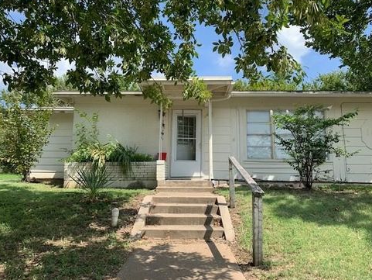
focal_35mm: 27
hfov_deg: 65.3
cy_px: 137
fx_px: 290
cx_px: 186
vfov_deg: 51.4
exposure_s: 1/1205
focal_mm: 4.25
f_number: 1.8
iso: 25
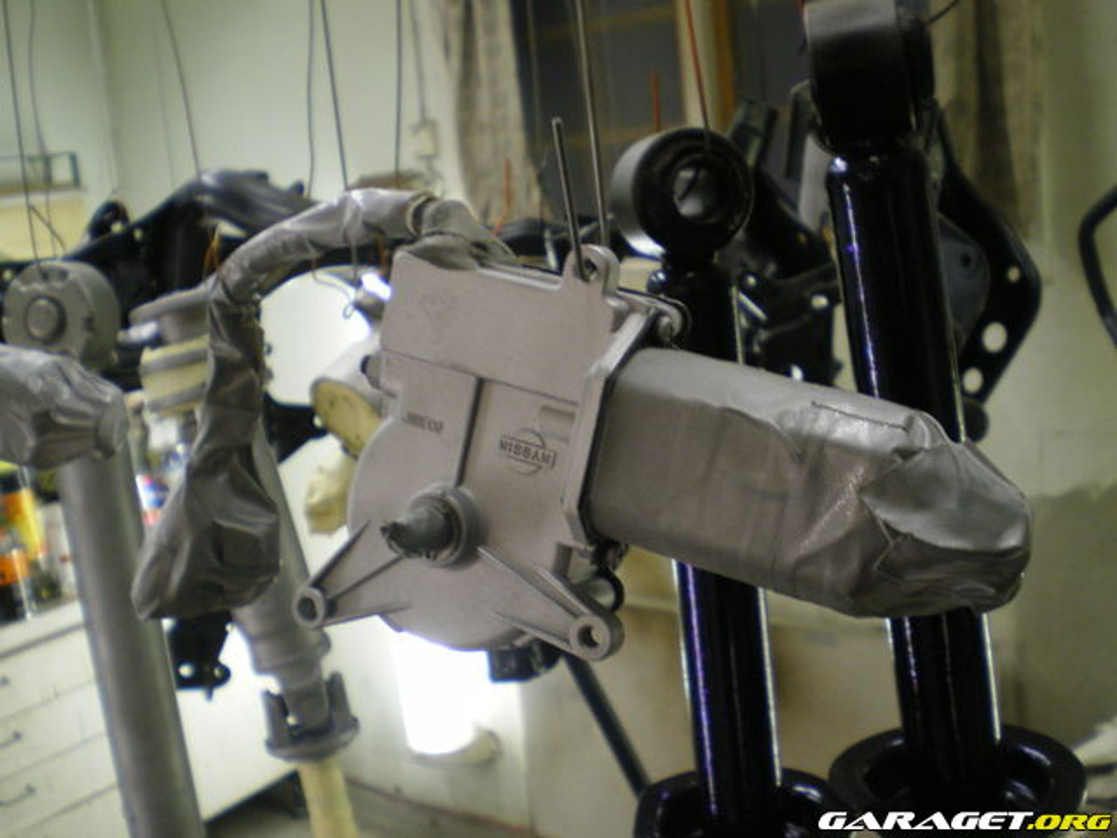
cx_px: 558
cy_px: 419
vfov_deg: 37.7
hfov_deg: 49.0
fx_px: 1226
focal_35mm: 38
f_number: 3.1
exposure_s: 1/30
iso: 200
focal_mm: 6.3
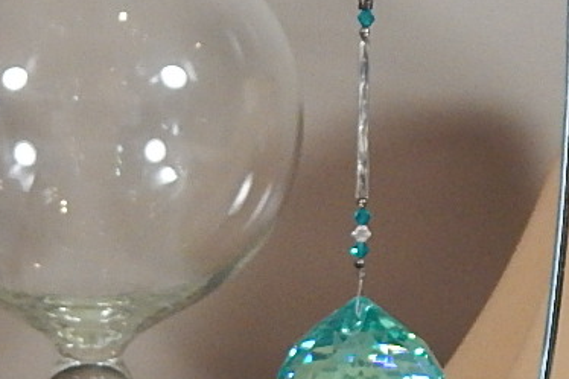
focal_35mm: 98
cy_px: 307
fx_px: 1548
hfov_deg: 20.8
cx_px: 268
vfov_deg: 13.9
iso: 400
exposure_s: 1/160
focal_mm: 4
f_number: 3
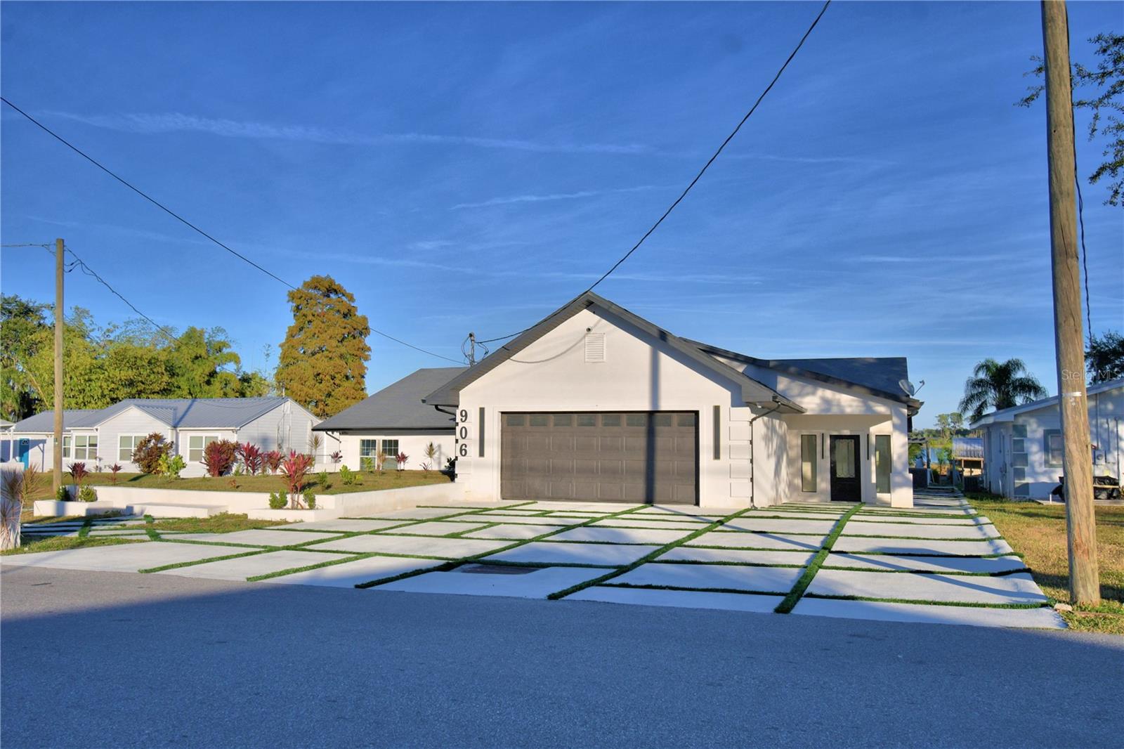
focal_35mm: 30
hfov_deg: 61.9
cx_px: 562
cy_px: 374
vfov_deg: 43.6
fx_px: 936
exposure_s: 1/1000
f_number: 5.6
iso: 100
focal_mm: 20
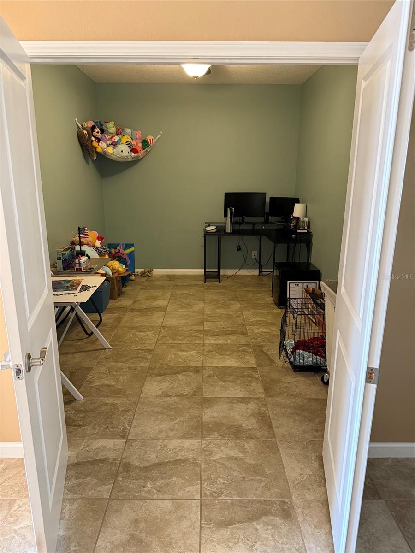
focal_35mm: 24
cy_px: 276
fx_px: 384
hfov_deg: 56.8
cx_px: 208
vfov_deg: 71.6
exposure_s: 1/60
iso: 500
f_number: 1.78
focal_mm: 6.76
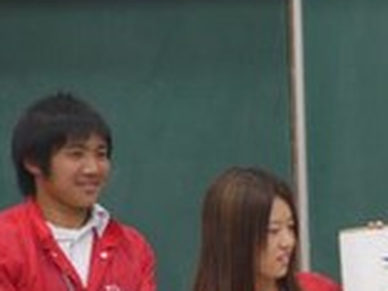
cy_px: 233
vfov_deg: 2.6
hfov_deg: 3.4
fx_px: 6535
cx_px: 480
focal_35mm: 583
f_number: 4.6
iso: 400
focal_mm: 91
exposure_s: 1/40
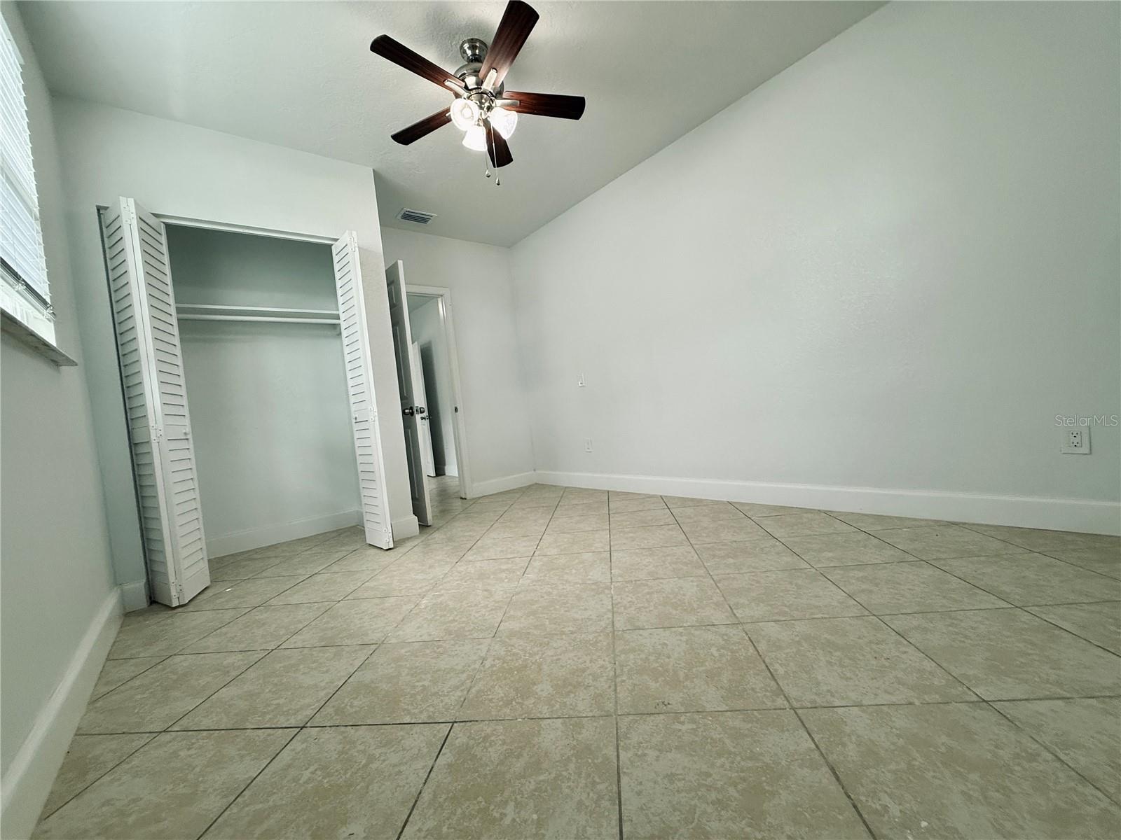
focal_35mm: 14
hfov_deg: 102.1
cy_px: 420
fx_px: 453
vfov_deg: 85.7
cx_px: 560
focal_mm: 2.22
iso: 160
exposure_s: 1/120
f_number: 2.2
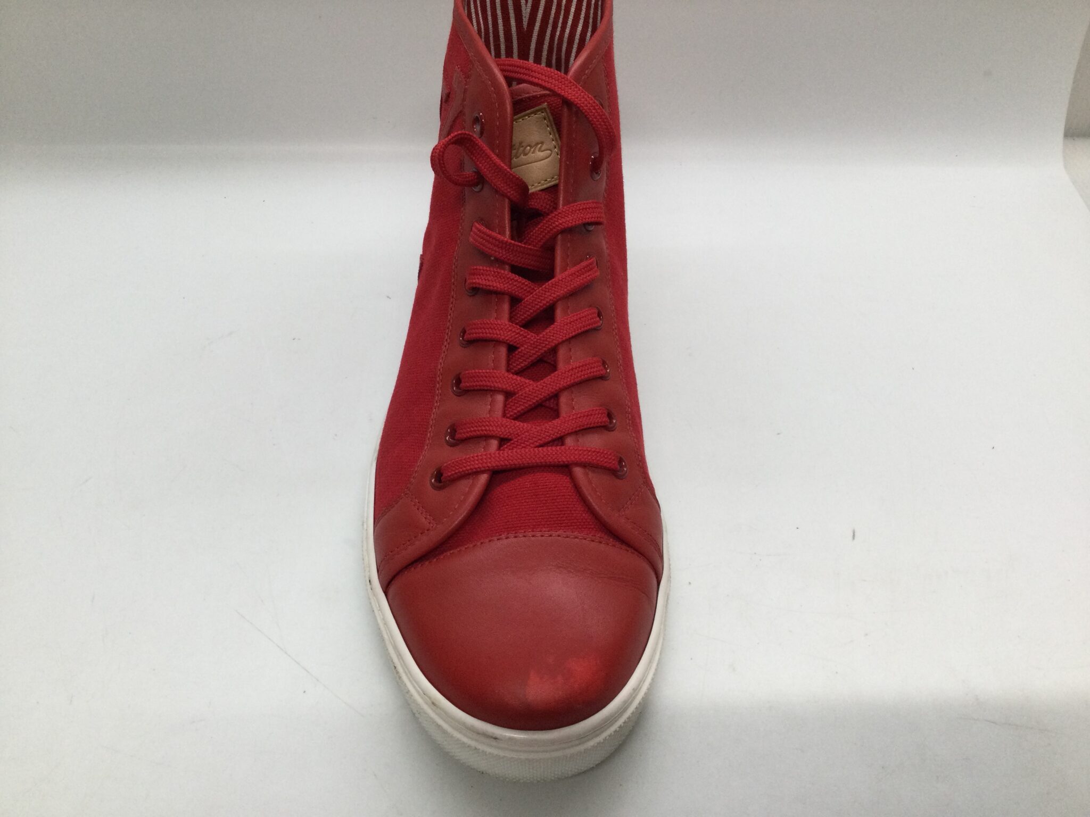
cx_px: 545
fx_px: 976
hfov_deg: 58.4
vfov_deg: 45.4
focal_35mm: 31
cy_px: 408
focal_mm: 3.3
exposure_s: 1/30
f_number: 2.4
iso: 25
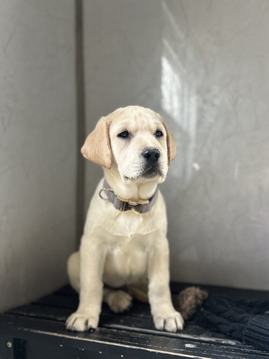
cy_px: 180
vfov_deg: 71.6
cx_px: 134
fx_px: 249
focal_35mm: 24
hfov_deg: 56.8
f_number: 1.78
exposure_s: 1/60
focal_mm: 6.86
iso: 400
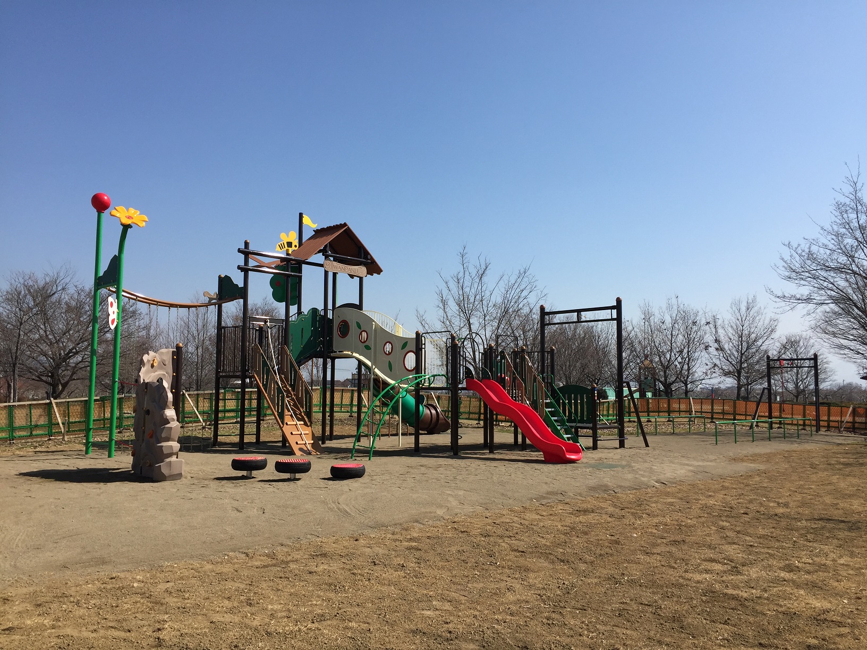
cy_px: 325
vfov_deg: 48.2
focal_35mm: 29
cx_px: 434
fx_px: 726
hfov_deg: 61.7
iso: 32
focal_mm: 4.15
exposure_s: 1/2639
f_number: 2.2
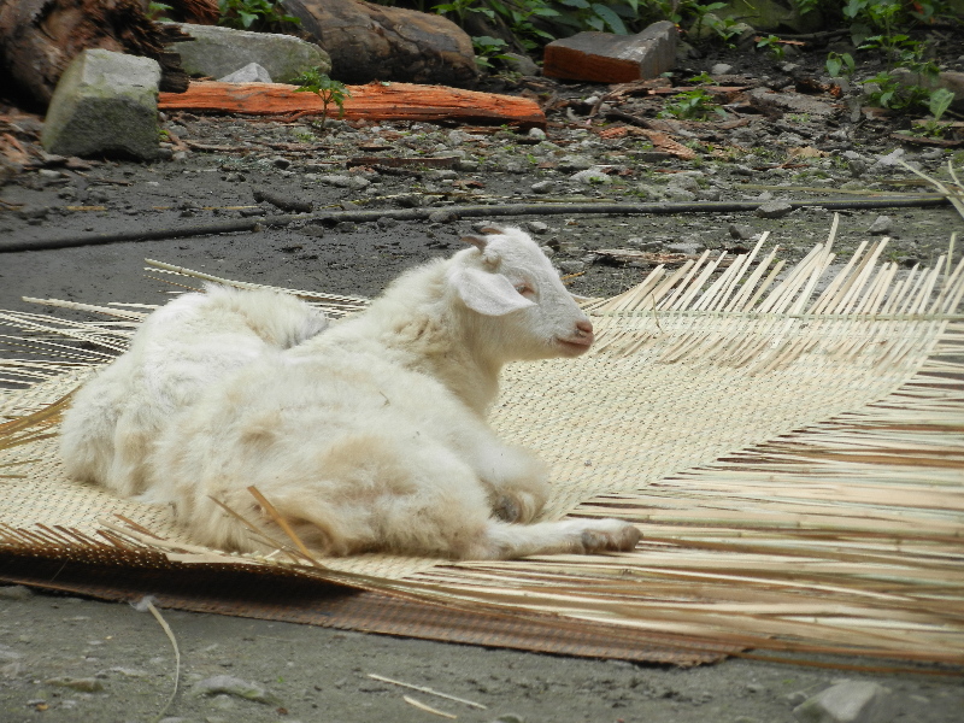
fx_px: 7018
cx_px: 482
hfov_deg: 7.9
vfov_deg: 5.9
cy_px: 362
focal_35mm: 252
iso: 160
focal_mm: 45.3
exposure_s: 1/400
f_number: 5.3
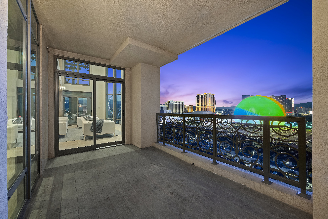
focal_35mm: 14
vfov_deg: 81.2
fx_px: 128
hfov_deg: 104.3
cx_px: 164
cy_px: 110
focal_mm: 14
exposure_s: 4
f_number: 10
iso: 640
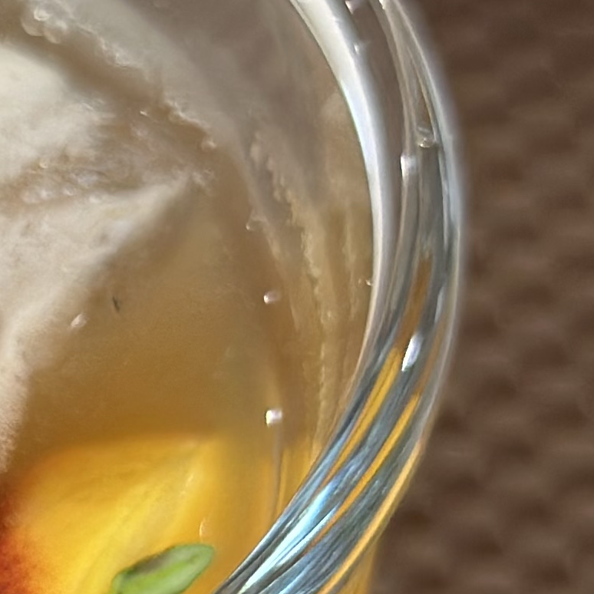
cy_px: 655
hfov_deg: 7.7
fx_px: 4290
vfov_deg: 7.9
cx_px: -504
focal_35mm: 221
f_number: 1.78
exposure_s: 1/120
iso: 80
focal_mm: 6.86
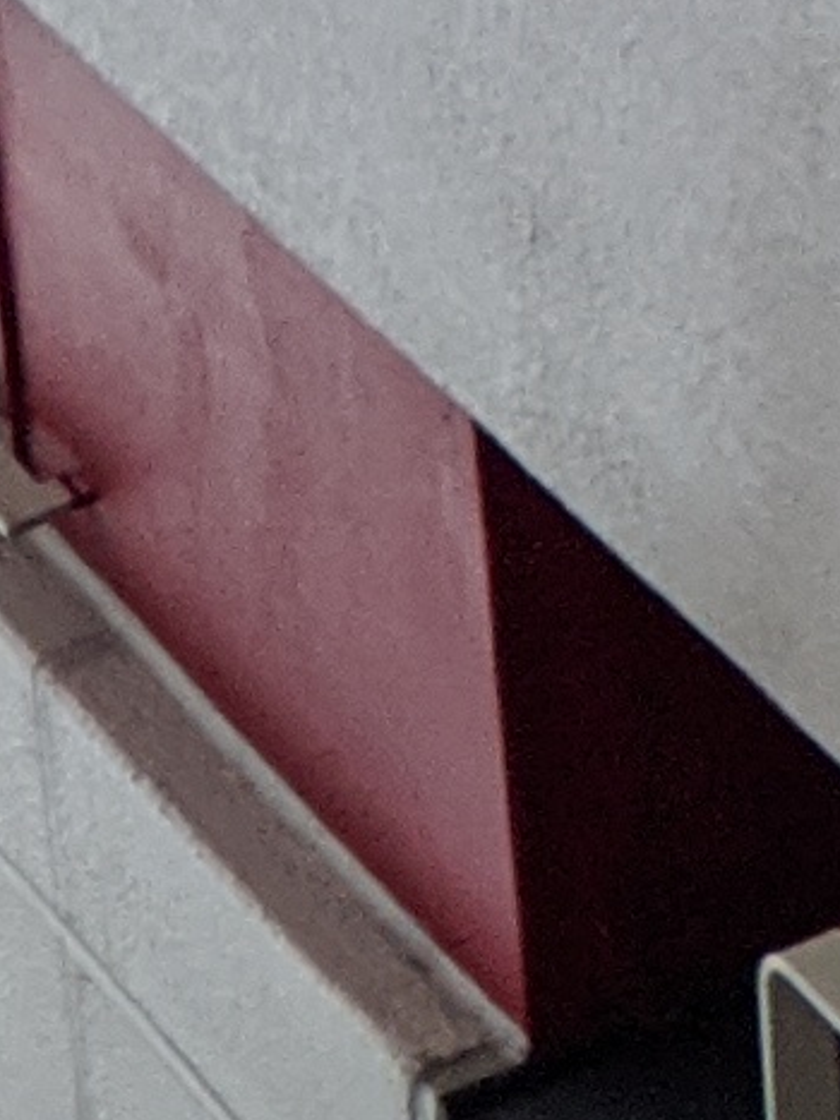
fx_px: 7542
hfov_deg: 4.9
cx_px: -3691
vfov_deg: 7.5
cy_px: 3343
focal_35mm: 233
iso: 87
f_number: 1.73
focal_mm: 4.38
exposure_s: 1/939
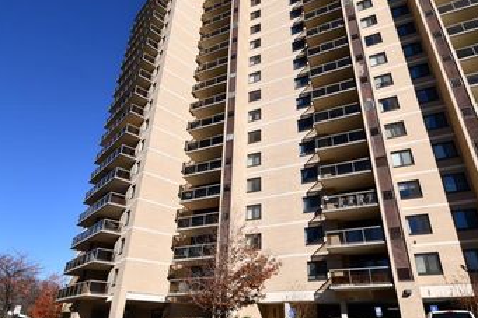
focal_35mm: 22
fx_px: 292
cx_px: 251
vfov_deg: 57.0
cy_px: 177
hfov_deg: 78.6
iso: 100
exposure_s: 1/250
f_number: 10
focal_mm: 10
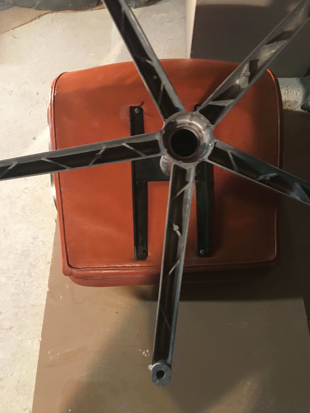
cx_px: 155
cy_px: 206
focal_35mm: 29
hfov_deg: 48.2
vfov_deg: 61.7
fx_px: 346
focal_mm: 4.15
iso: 100
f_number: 2.2
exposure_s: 1/8
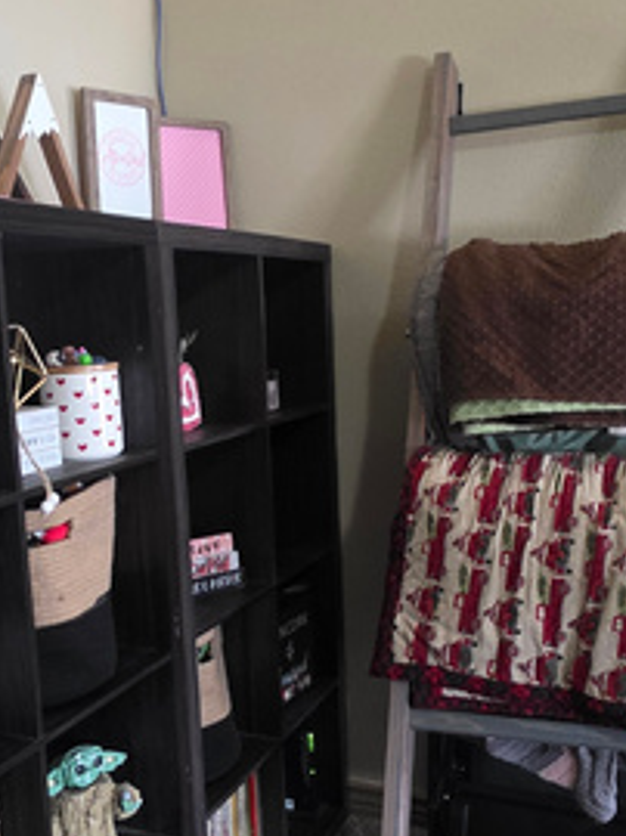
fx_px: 894
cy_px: 461
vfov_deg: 50.1
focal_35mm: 37
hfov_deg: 38.6
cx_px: 294
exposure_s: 1/60
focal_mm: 2.2
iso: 800
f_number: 1.9
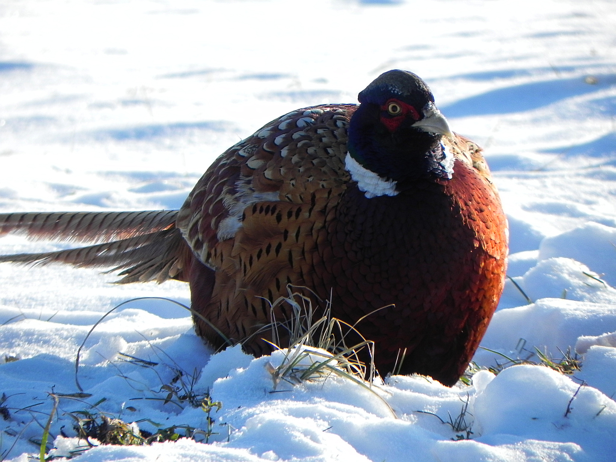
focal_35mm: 678
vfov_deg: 2.2
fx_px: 12065
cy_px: 231
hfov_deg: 2.9
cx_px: 308
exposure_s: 1/346
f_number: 6.3
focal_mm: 120
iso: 160
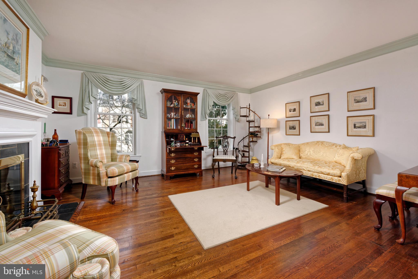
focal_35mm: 14
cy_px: 140
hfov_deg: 104.2
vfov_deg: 81.2
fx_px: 163
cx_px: 209
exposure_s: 1/6
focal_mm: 14
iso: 320
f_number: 10
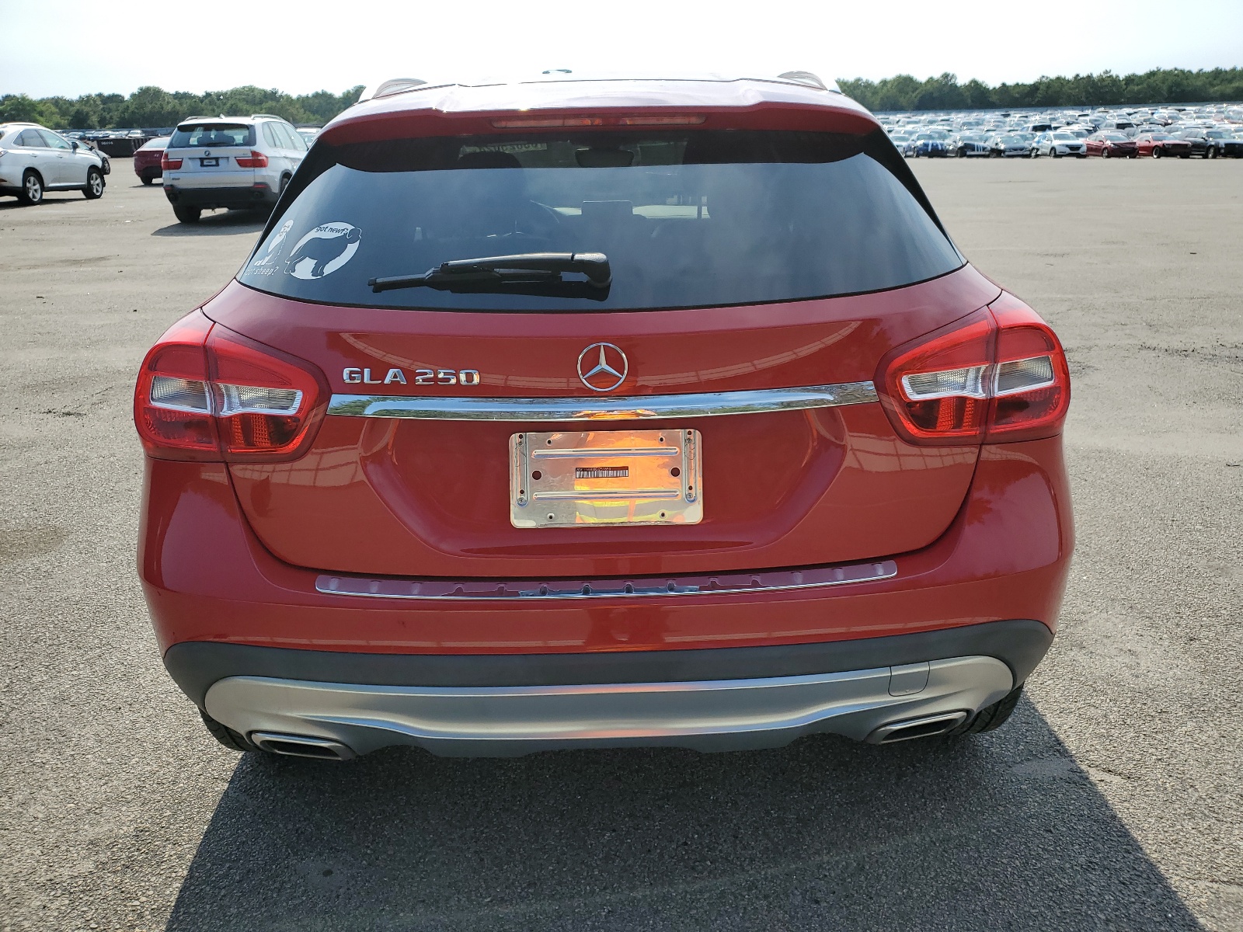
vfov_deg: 53.1
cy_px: 466
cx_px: 622
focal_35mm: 26
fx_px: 934
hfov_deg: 67.3
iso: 50
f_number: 1.5
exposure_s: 1/3333
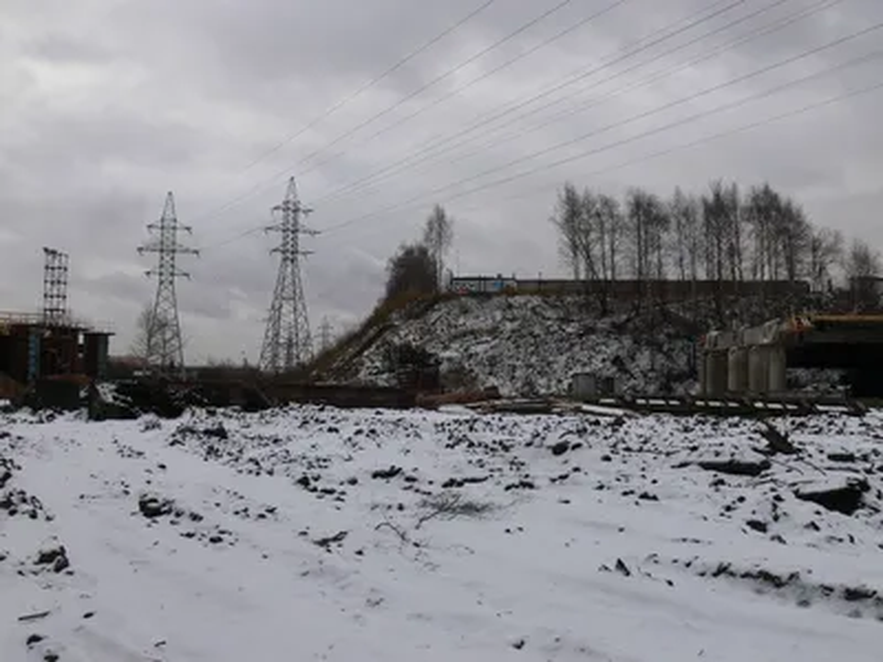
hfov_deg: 52.6
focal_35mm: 35
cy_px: 331
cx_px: 442
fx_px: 893
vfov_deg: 40.7
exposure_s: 1/100
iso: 80
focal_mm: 7.4
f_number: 5
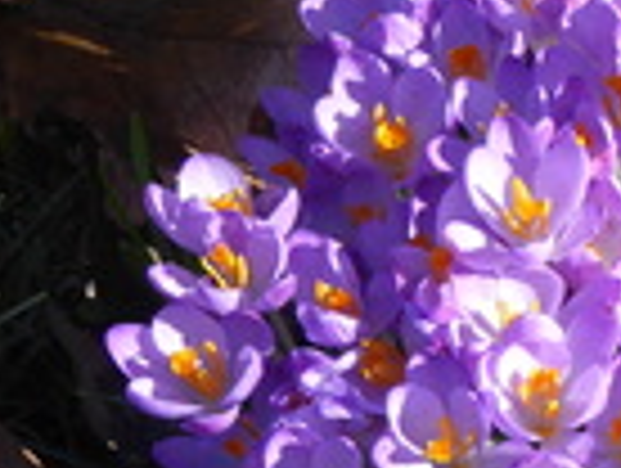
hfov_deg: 5.1
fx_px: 7009
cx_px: 711
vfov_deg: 3.8
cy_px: 353
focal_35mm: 390
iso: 80
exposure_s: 1/160
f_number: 5.1
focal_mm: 19
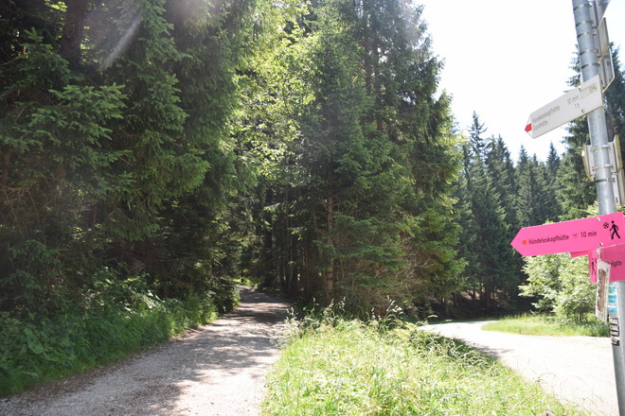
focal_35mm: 27
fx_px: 469
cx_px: 312
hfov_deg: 67.4
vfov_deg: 47.9
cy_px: 208
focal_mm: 18
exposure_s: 1/125
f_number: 5.6
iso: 100
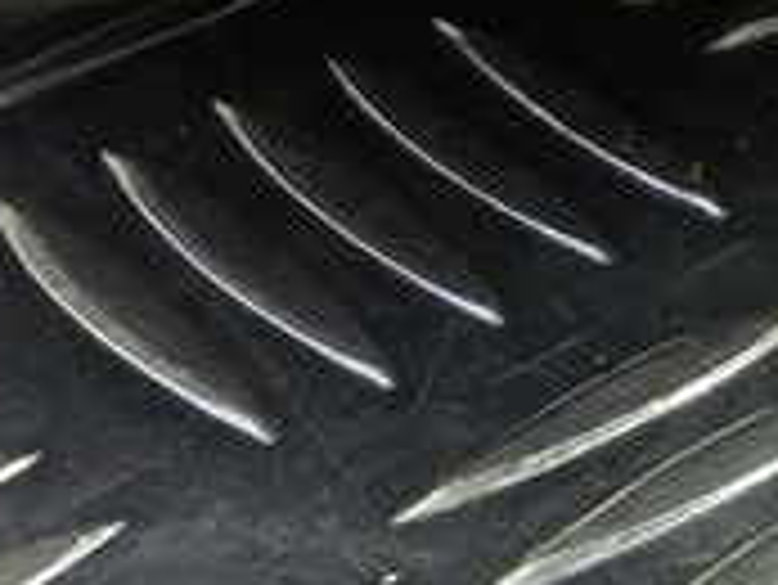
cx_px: 863
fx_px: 3059
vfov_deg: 9.7
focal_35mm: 136
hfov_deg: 14.2
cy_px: -810
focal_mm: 4.11
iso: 156
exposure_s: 1/50
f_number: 1.6
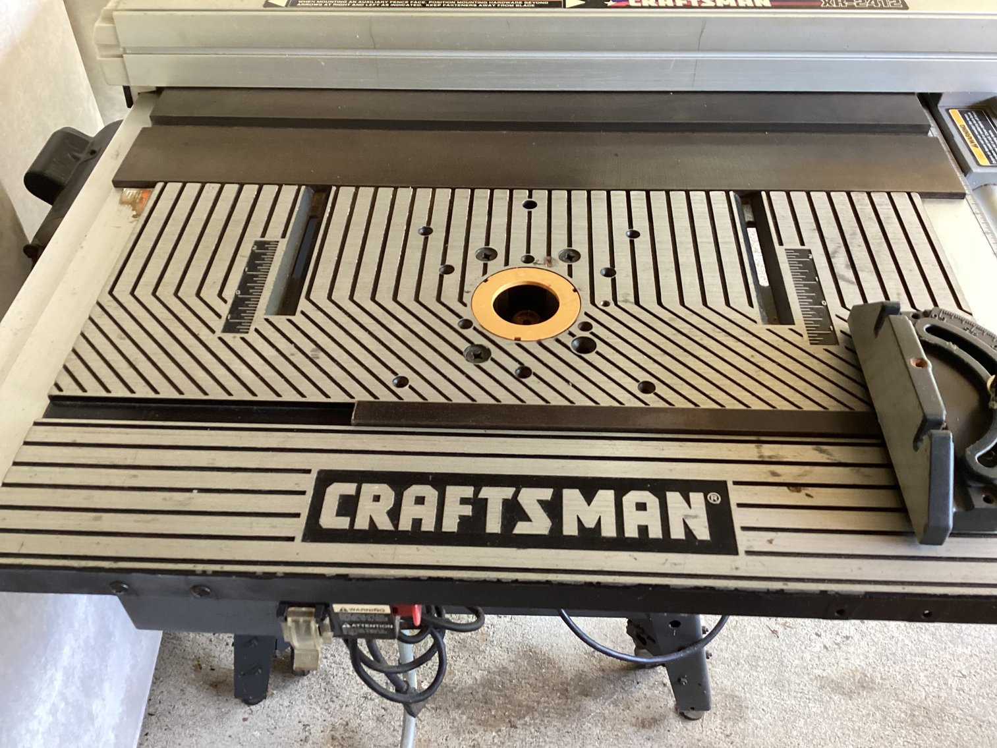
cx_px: 498
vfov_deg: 45.4
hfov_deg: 58.3
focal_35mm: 31
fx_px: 893
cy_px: 374
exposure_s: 1/60
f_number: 2.4
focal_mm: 3.3
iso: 200
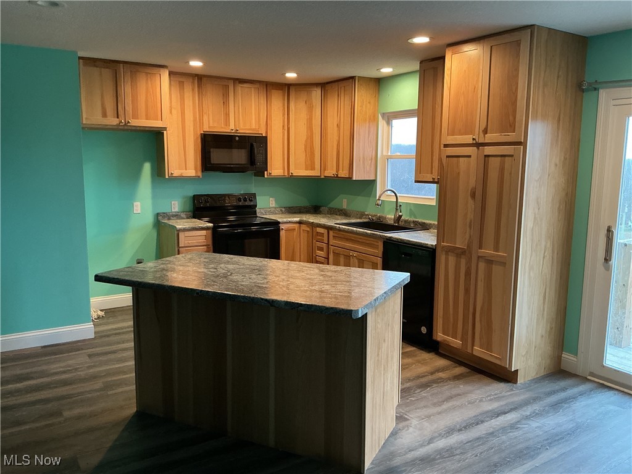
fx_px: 529
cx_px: 316
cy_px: 237
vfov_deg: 48.2
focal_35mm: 29
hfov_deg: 61.7
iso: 200
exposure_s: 1/60
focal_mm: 3
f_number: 1.8
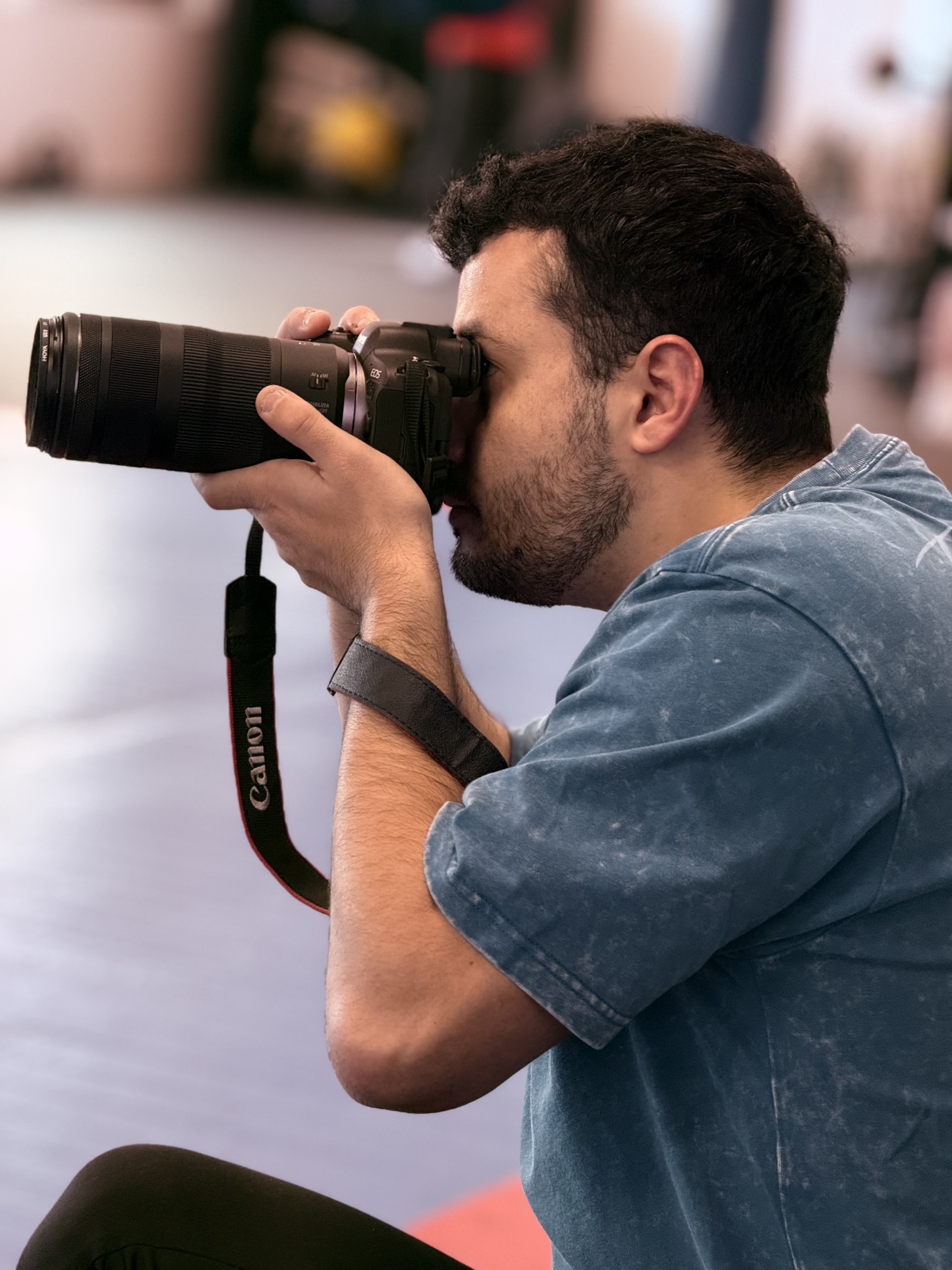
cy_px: 635
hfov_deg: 12.3
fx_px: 4400
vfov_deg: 16.4
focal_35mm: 120
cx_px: 476
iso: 320
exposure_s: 1/50
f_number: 2.8
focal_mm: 15.66
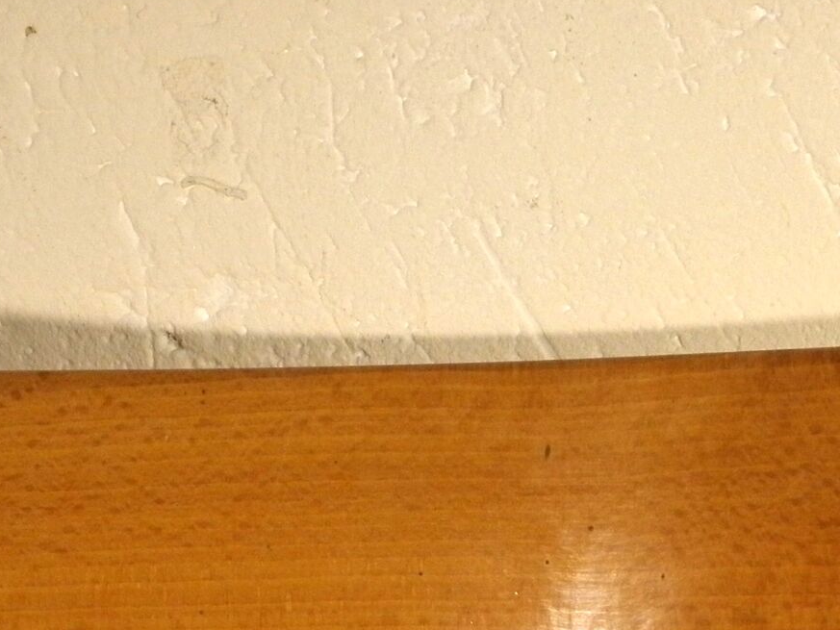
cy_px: 915
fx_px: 3131
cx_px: 409
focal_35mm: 129
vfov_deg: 11.1
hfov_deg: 15.3
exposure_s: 1/40
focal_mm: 7.9
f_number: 3.9
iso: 125
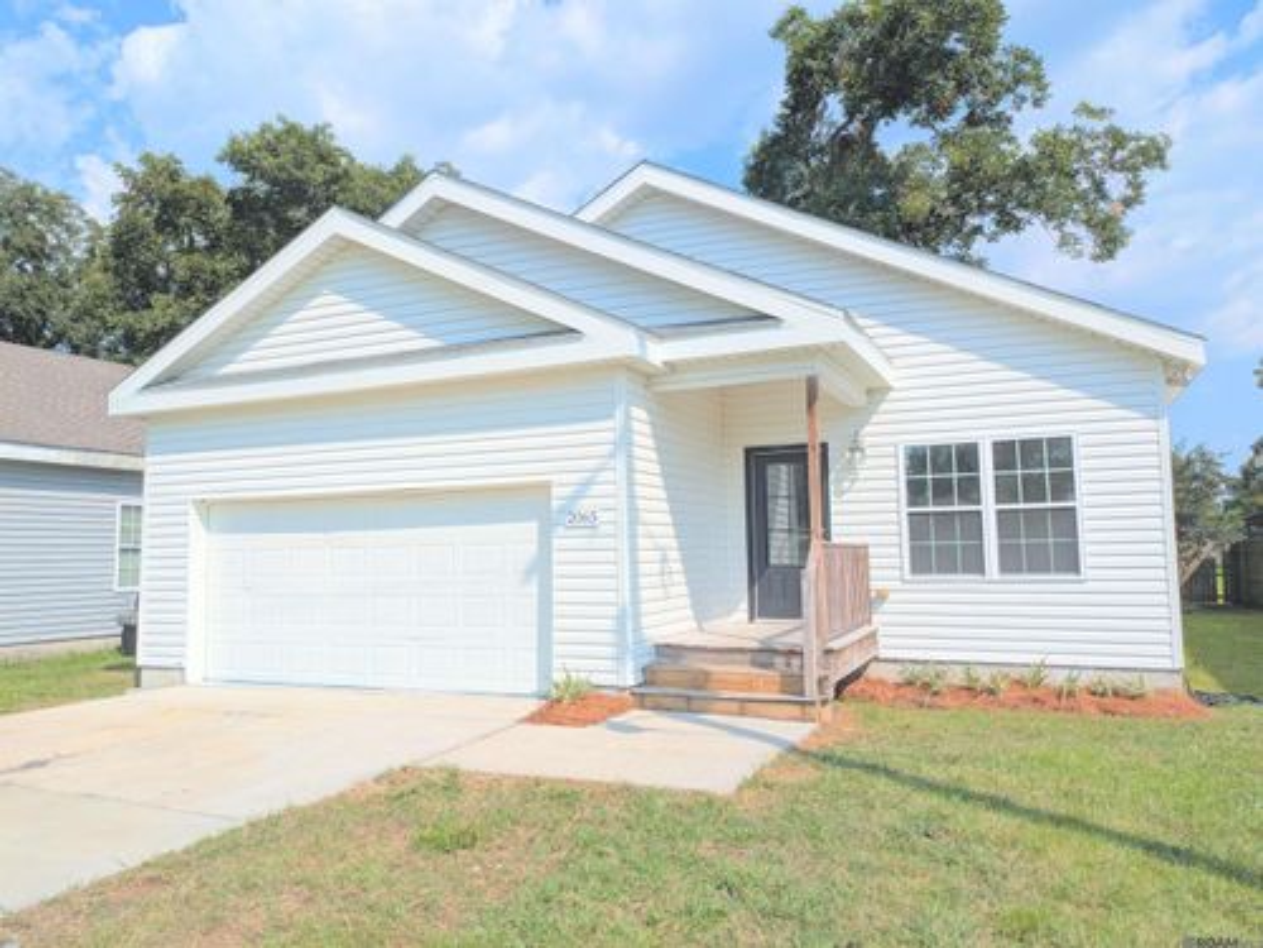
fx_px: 912
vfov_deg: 54.9
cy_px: 474
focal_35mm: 25
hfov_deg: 69.4
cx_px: 632
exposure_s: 1/3559
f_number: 1.89
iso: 51
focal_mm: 5.43
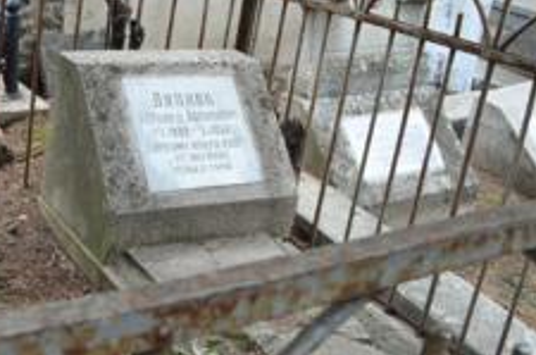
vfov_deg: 24.9
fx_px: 802
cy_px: 179
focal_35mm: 54
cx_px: 48
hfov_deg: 34.7
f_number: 5.6
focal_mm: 18
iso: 360
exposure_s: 1/40
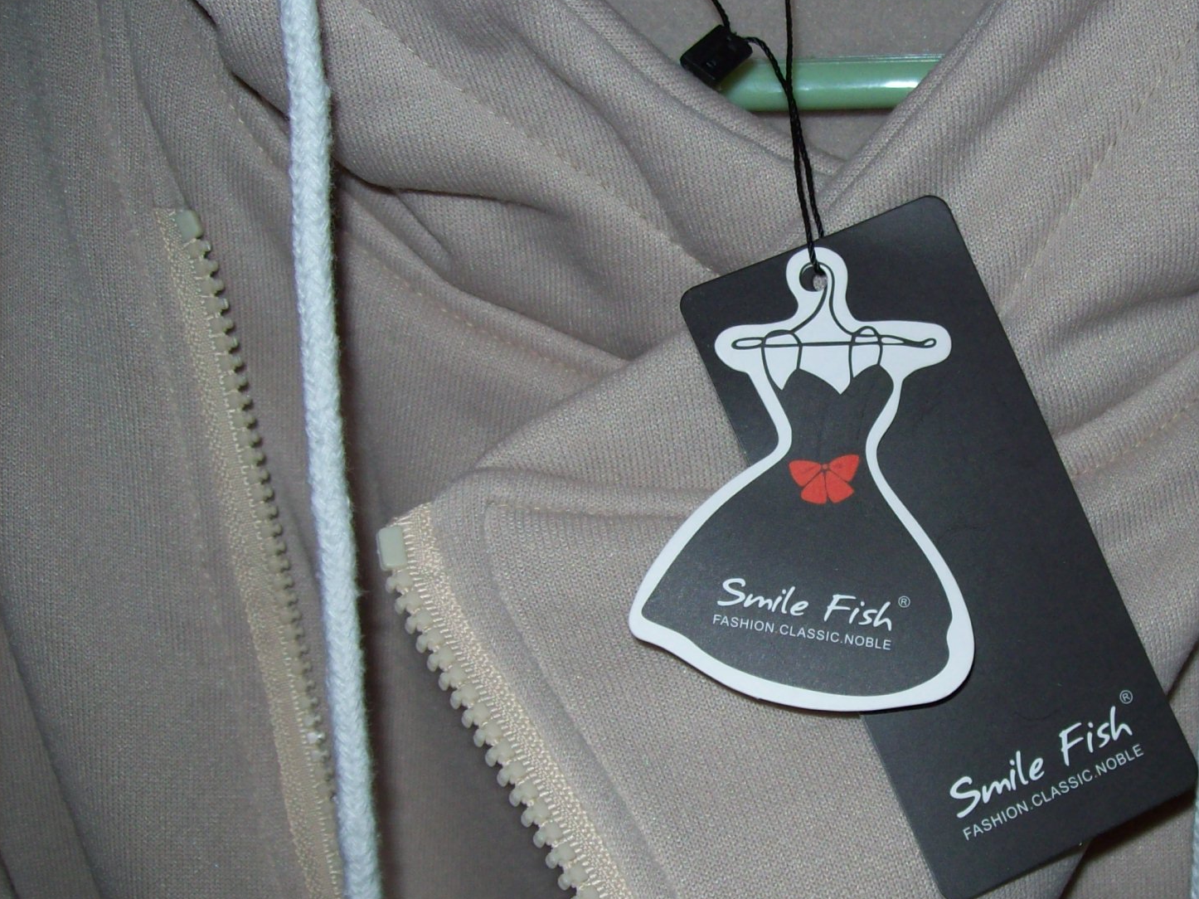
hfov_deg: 36.9
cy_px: 497
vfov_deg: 28.5
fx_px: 1766
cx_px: 846
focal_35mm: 51
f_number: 2.7
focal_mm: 6
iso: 80
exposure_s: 1/64
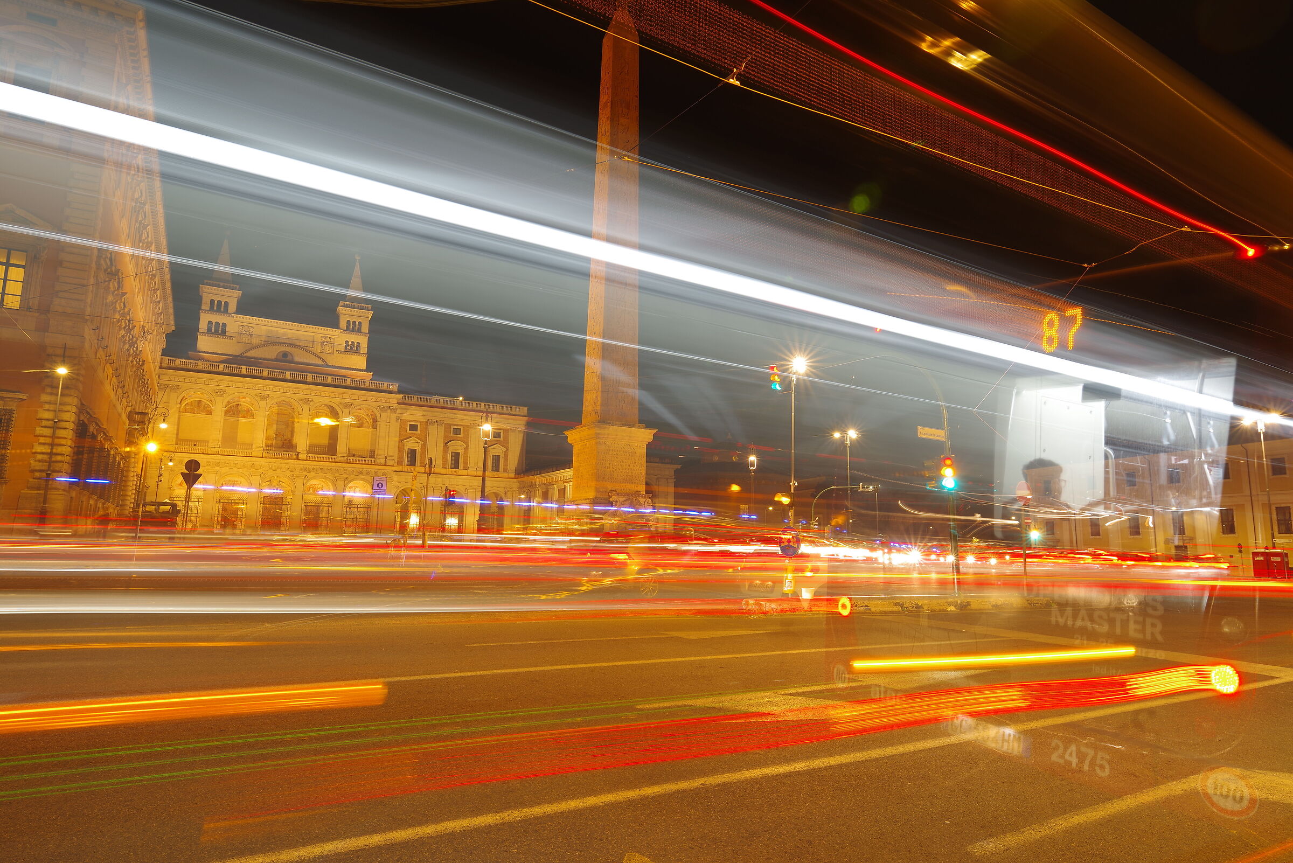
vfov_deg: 57.3
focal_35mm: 22
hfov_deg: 78.6
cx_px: 646
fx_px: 790
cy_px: 432
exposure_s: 17.8
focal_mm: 22
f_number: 11
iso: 100
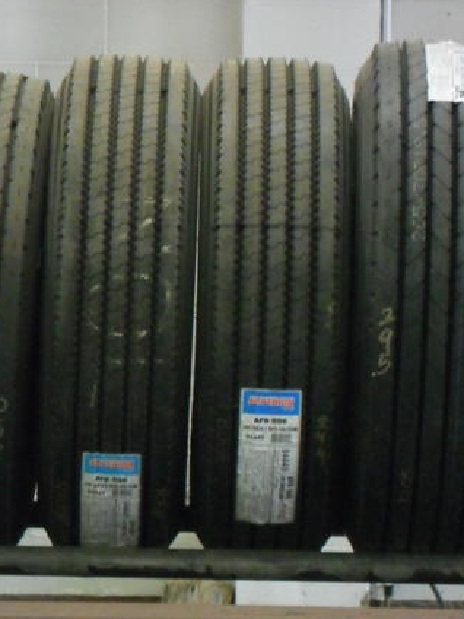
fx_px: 3521
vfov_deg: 10.0
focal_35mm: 197
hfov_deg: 7.5
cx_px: 164
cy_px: 312
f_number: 5.9
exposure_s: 1/15
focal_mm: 24.5
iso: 640
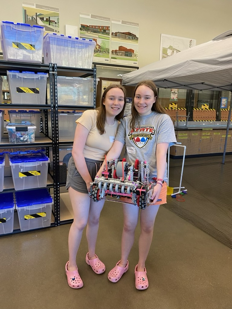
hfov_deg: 53.1
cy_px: 154
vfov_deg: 67.3
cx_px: 116
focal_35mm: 26
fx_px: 232
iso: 100
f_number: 1.8
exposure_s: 1/60
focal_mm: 4.25
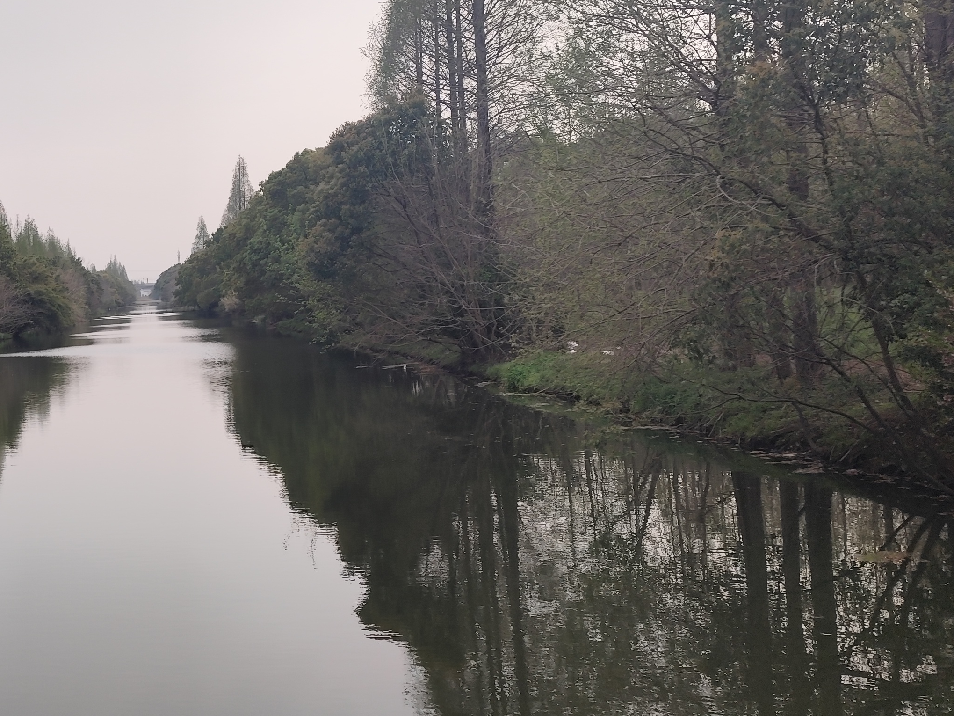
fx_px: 1268
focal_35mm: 46
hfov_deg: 37.4
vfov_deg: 31.5
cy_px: 341
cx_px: 25
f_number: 1.65
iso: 50
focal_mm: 6.14
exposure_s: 1/134
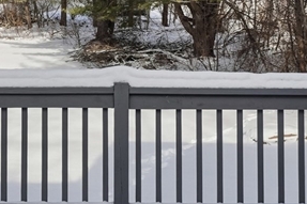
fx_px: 501
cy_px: 37
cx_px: 134
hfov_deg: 34.0
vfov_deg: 22.7
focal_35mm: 59
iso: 400
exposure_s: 1/4000
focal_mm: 11
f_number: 7.1
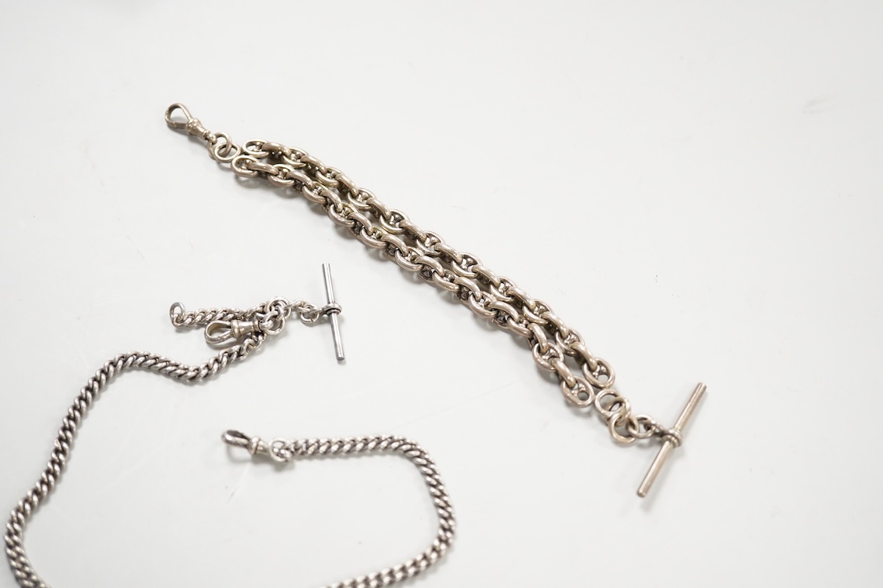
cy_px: 294
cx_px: 442
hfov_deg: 43.6
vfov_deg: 29.9
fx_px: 1104
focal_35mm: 45
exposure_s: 1/320
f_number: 3.5
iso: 2500
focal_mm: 30
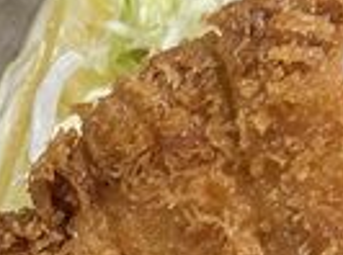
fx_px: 1937
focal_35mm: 196
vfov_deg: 7.2
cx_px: 211
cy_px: 533
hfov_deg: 10.1
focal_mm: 5.7
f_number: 1.5
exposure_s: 1/50
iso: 100
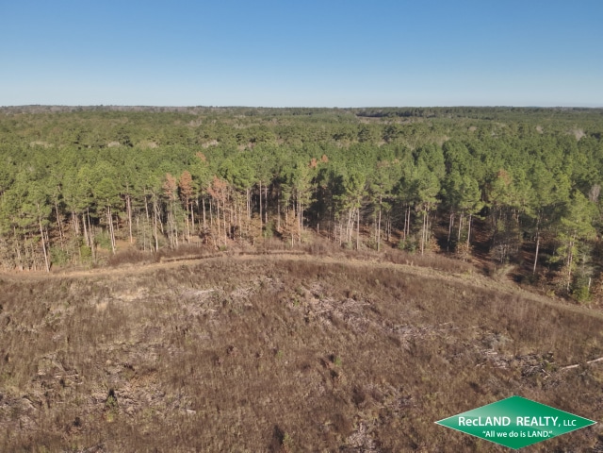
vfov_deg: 56.8
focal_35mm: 24
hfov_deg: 71.6
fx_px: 418
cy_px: 226
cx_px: 302
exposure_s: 1/1250
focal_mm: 4.4
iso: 100
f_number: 2.8
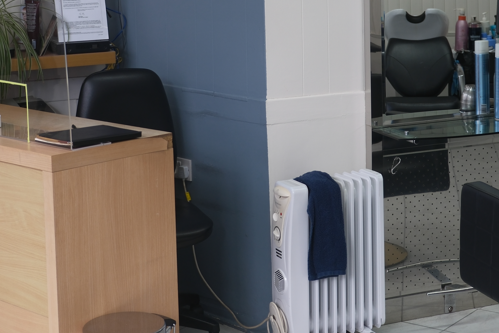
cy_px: 29
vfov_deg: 16.2
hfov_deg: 24.4
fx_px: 1150
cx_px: 295
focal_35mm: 83
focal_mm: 22.3
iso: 125
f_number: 3.2
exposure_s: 1/60
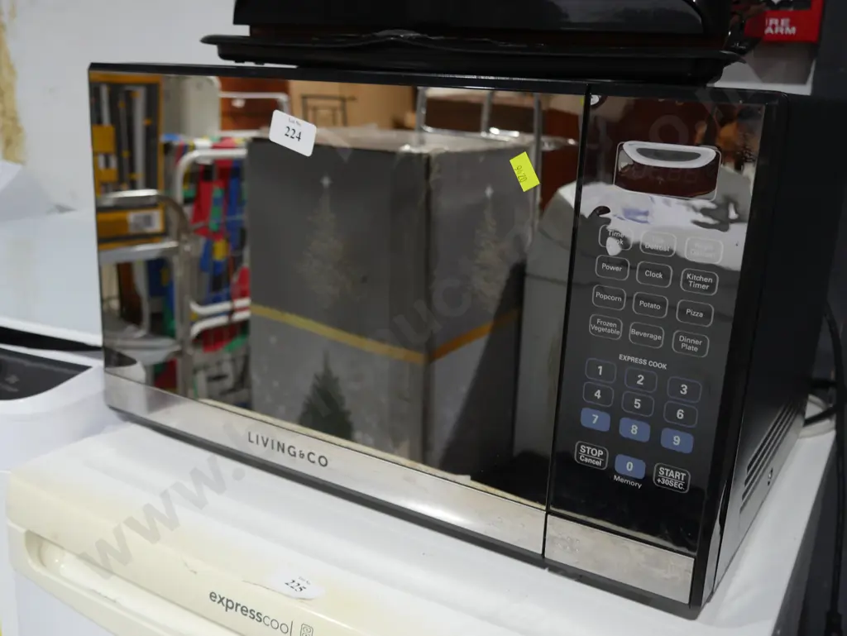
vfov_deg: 39.7
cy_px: 318
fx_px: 881
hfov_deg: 51.3
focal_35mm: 36
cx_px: 424
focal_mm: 18
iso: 640
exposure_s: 1/60
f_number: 4
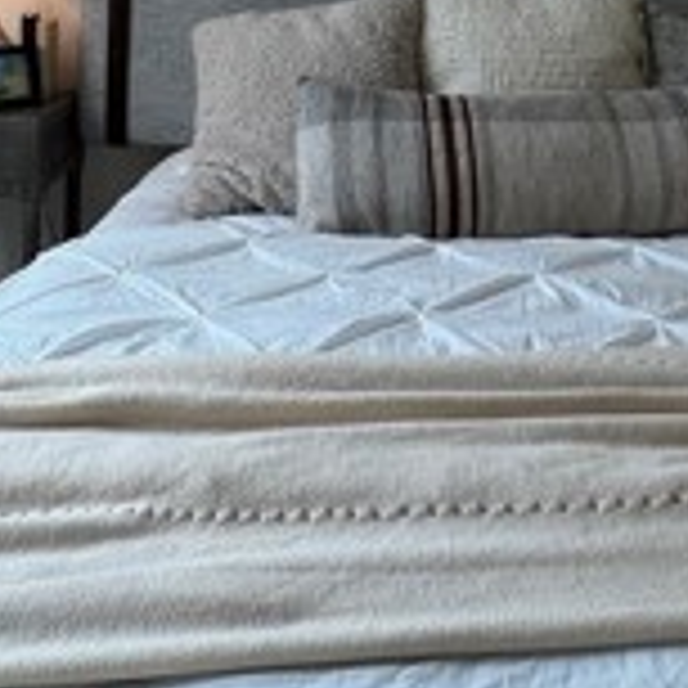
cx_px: 427
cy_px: -58
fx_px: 1079
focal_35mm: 48
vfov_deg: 31.6
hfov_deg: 35.2
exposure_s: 1/120
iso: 40
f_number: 1.8
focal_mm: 1.57
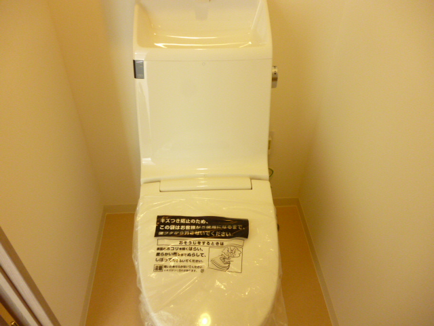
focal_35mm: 28
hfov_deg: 63.4
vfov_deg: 49.7
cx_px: 217
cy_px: 163
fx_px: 351
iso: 400
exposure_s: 1/50
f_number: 3.1
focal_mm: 5
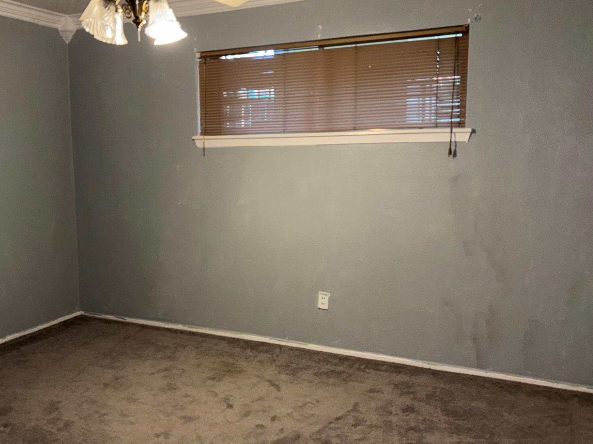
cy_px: 227
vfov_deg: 39.6
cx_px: 223
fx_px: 617
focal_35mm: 36
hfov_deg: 50.8
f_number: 1.6
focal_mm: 5.96
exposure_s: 1/15
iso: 100
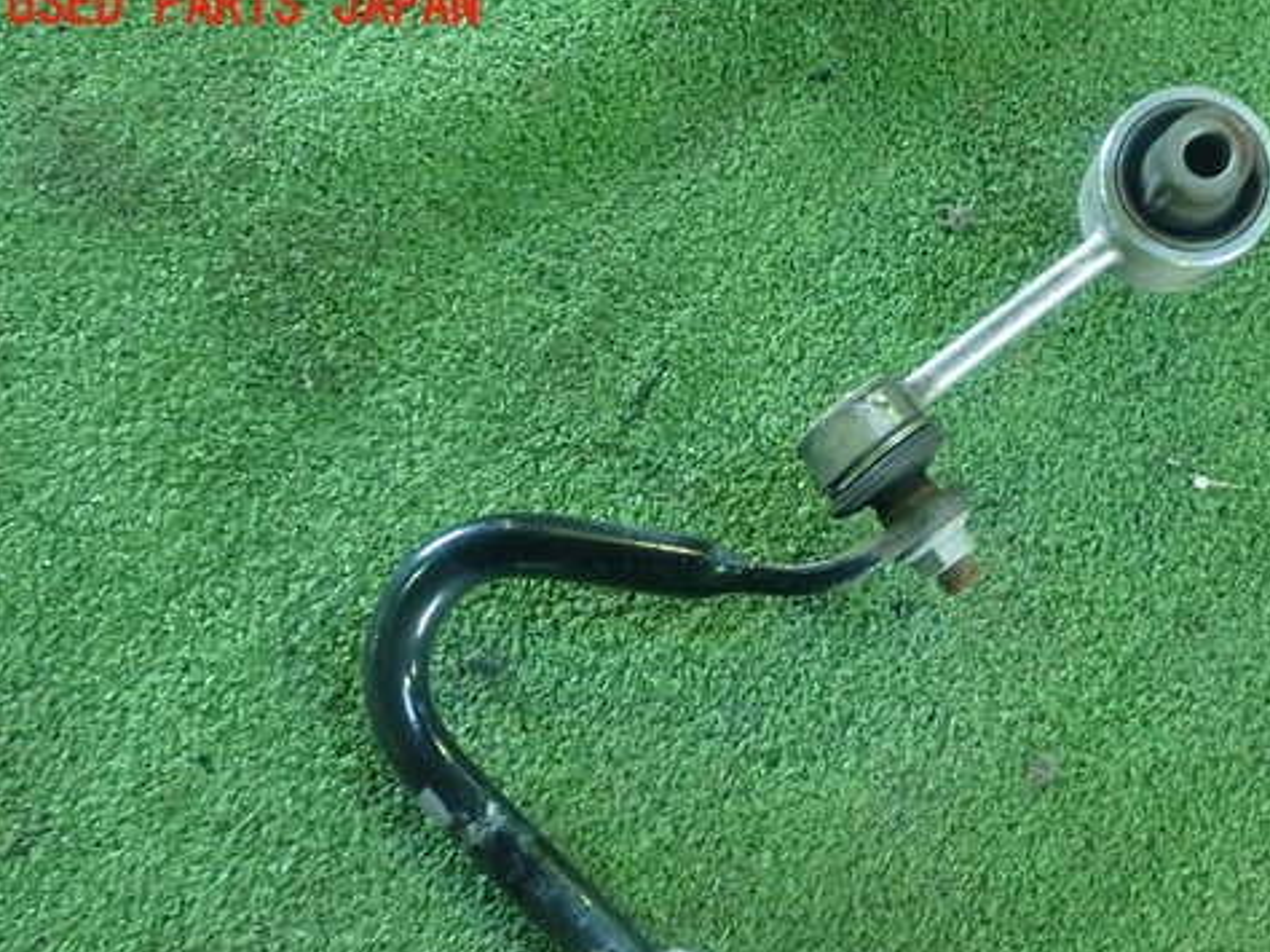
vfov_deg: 37.5
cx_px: 796
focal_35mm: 38
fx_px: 1393
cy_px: 577
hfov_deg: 48.5
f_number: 2.3
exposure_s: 1/30
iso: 800
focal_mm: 5.4
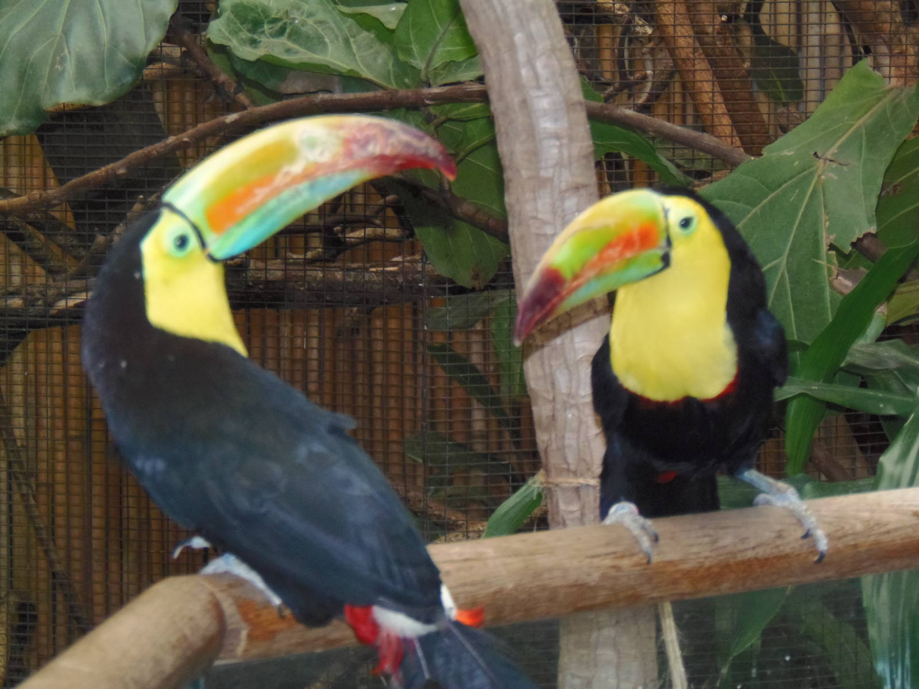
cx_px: 460
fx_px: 4221
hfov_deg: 12.4
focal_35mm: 159
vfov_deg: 9.3
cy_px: 344
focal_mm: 29.4
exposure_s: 1/40
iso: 400
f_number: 4.8
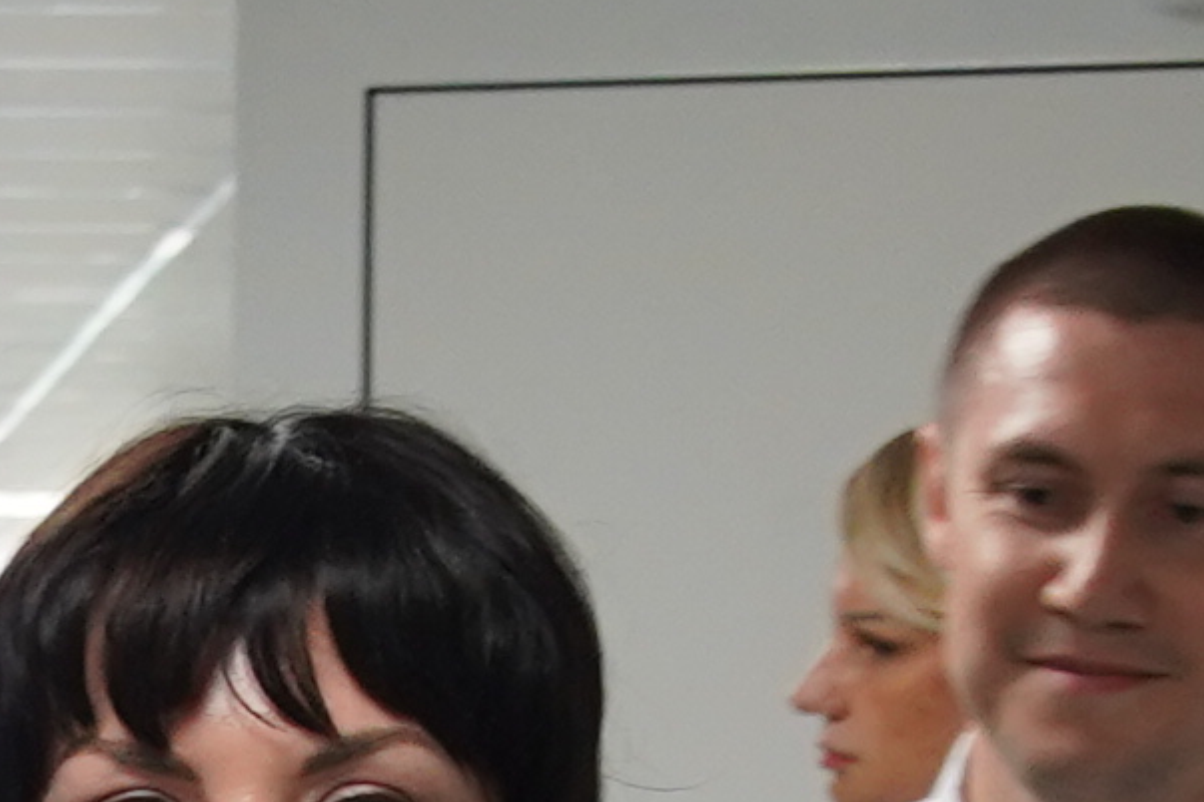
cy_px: 1825
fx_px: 9163
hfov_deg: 7.4
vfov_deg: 4.9
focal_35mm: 274
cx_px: -445
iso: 800
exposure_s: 1/160
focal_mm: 28
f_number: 4.5
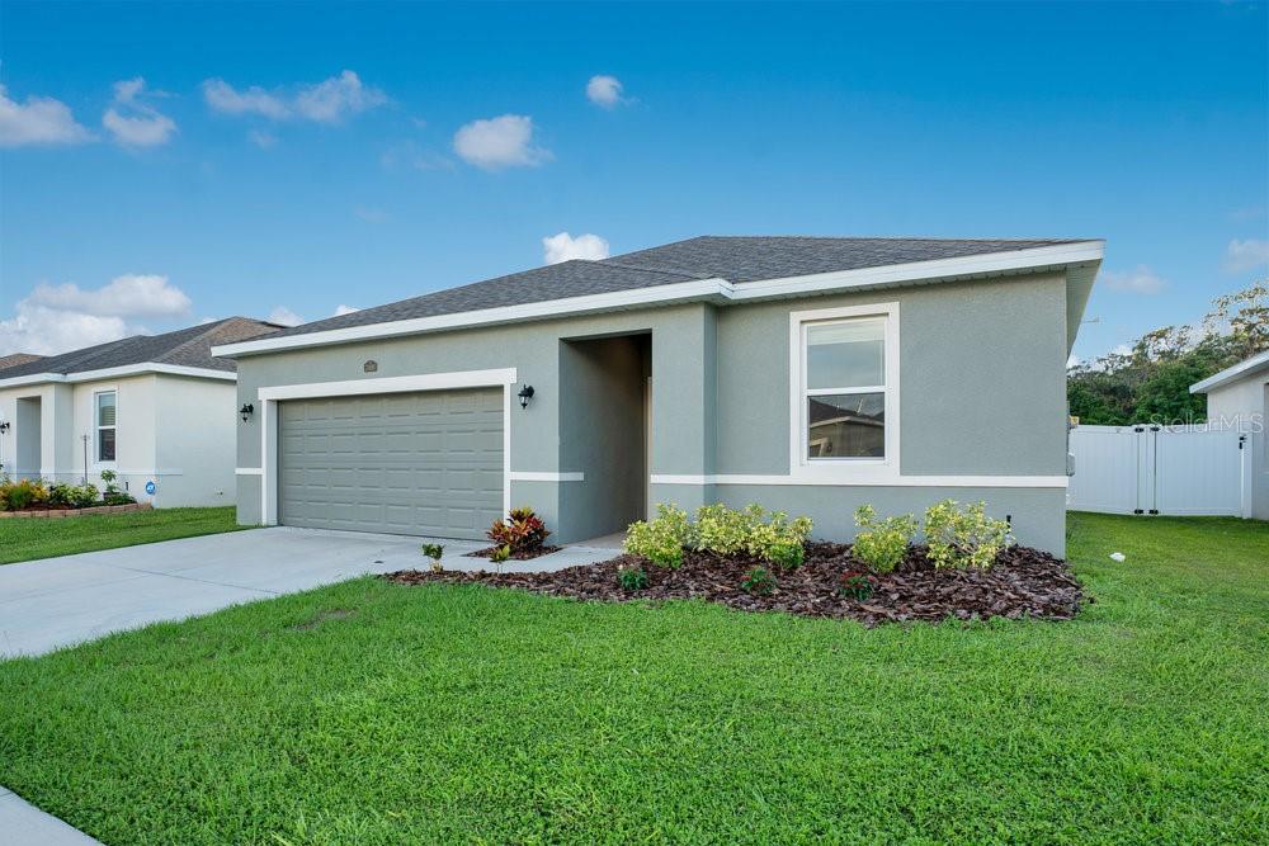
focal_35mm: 16
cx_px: 634
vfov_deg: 73.8
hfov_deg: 96.7
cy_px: 423
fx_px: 564
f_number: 6.3
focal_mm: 16
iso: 100
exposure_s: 1/100
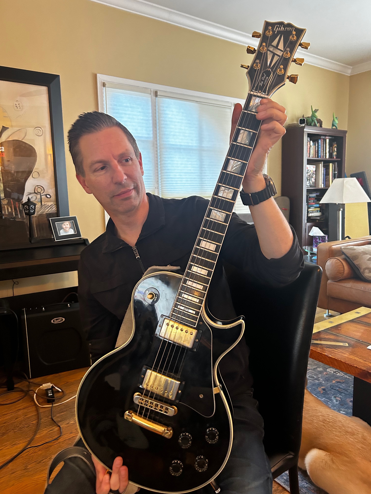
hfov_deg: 53.1
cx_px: 186
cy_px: 247
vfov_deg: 67.3
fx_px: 372
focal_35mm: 26
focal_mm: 5.7
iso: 400
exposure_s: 1/40
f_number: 1.5
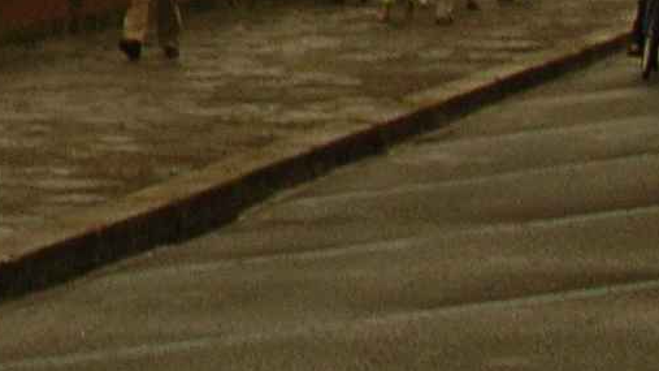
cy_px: -460
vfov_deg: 6.7
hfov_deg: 11.8
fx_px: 3005
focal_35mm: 172
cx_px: -403
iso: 50
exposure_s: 1/146
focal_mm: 5.8
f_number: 5.6
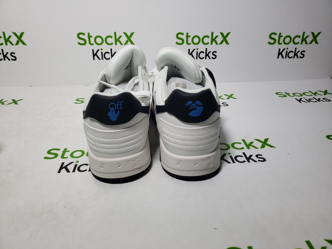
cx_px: 166
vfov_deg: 53.1
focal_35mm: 26
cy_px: 124
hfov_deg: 67.3
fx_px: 249
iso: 50
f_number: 1.5
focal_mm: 4.3
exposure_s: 1/509
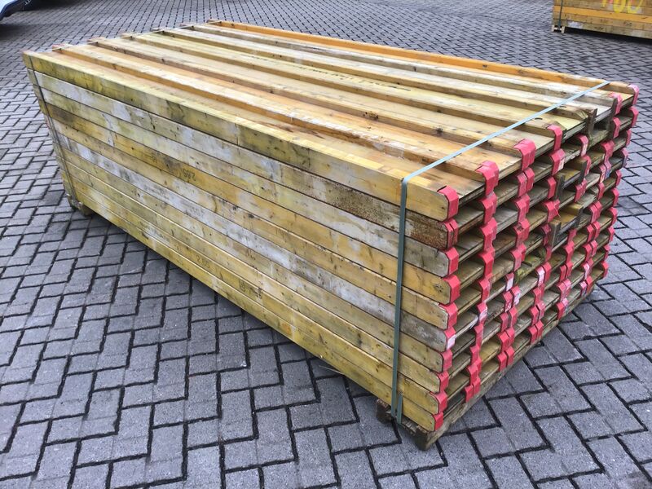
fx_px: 584
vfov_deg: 45.4
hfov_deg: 58.4
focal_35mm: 31
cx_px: 326
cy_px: 244
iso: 32
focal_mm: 3.3
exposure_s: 1/50
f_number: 2.4
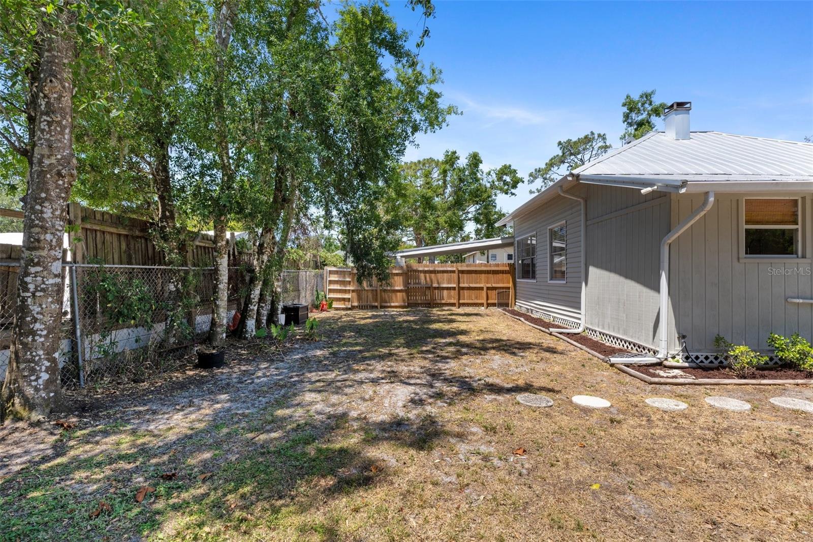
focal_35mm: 17
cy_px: 271
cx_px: 406
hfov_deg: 93.0
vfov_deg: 70.1
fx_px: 386
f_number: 8
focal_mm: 11.4
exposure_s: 1/160
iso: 100
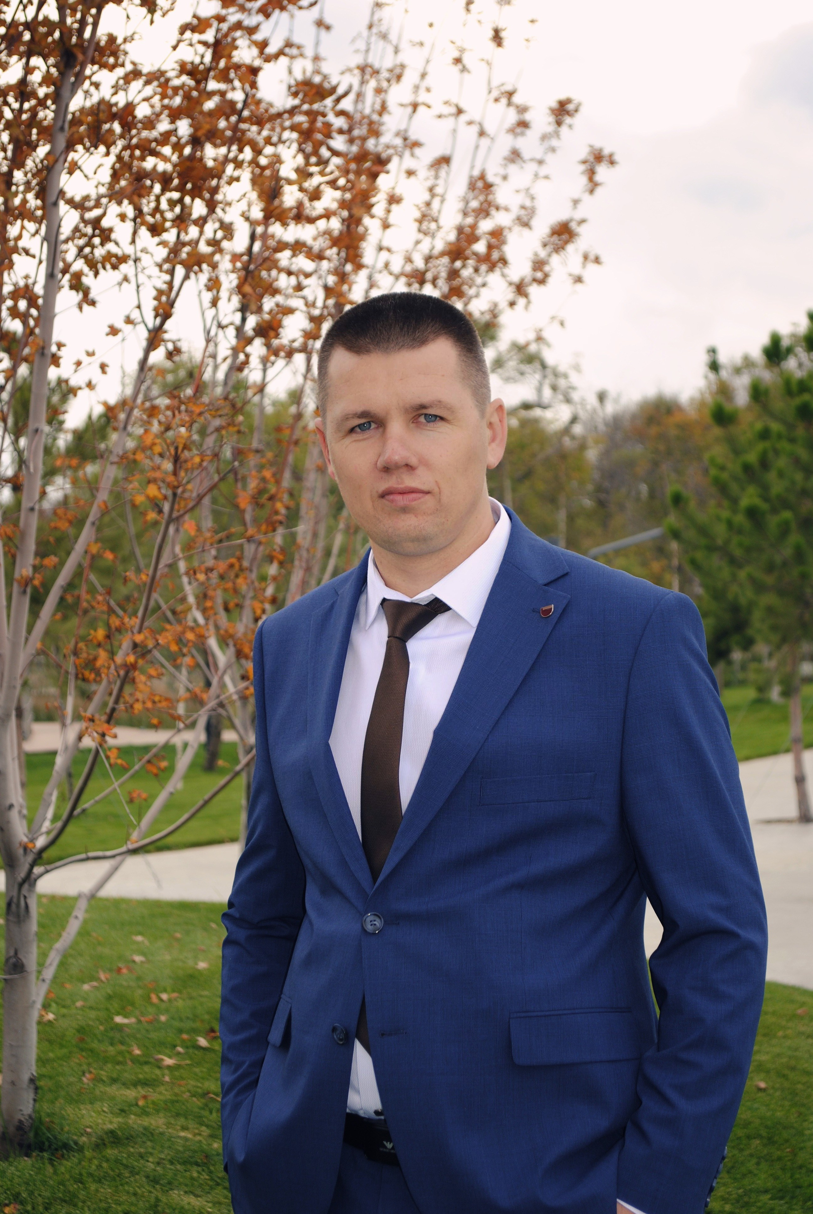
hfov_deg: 16.6
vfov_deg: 24.6
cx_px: 406
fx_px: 2786
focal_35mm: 82
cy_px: 607
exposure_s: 1/125
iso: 100
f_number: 5.6
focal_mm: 55
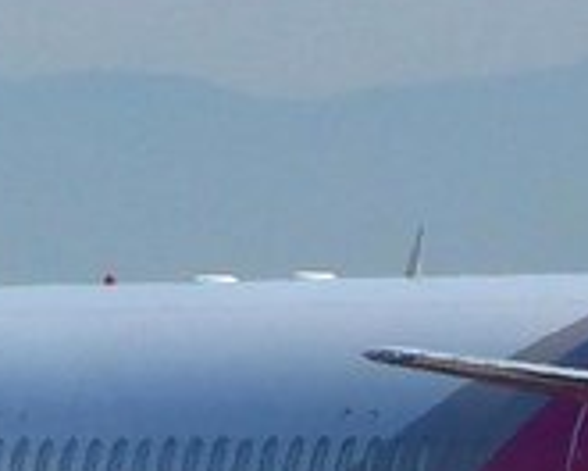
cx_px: 146
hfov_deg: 1.3
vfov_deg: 1.1
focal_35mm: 1448
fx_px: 25199
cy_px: 357
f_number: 4
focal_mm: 36.7
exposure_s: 1/640
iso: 100
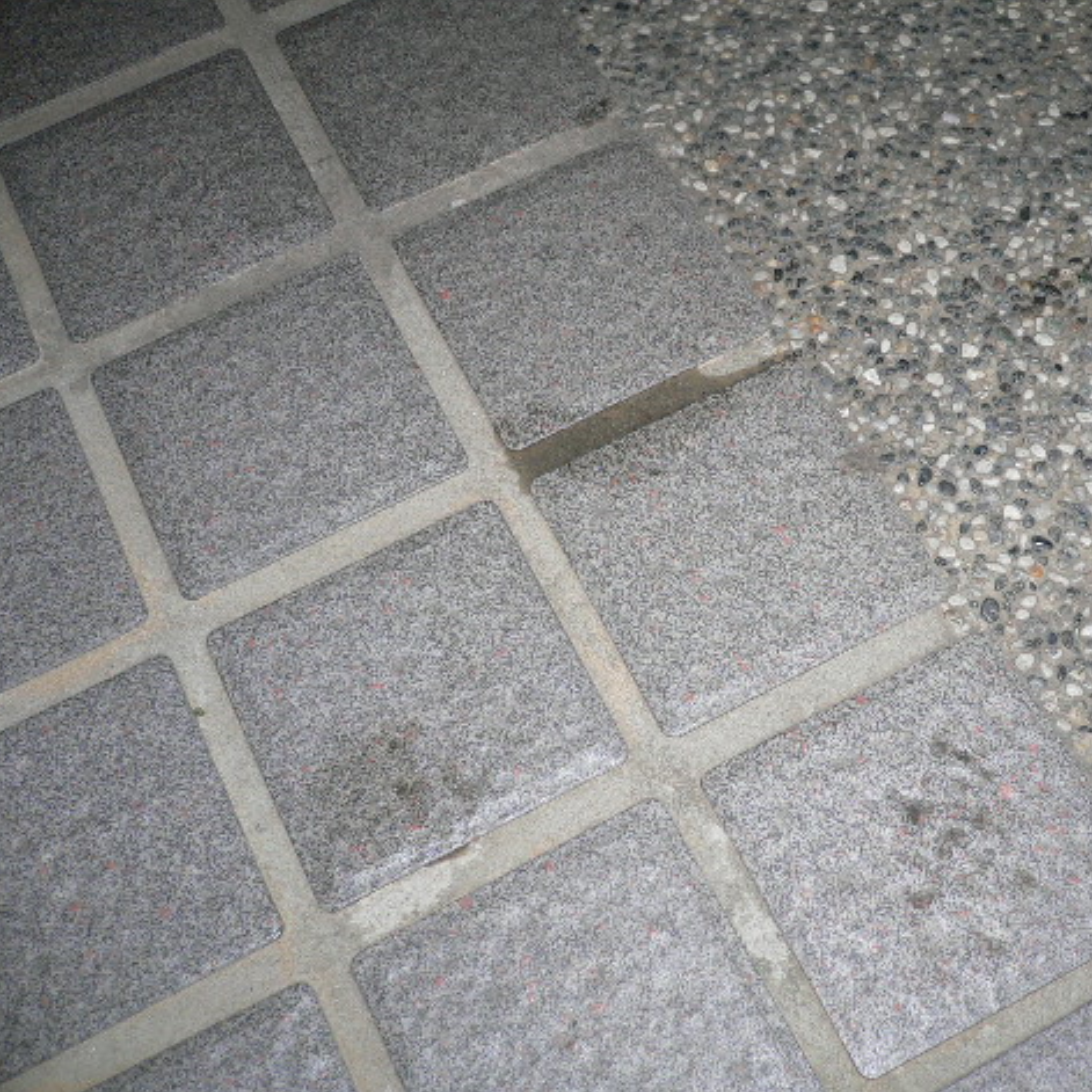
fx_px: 1499
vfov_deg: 40.0
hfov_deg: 39.6
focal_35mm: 42
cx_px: 709
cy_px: 540
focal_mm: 5.8
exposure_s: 1/60
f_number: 2.8
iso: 100
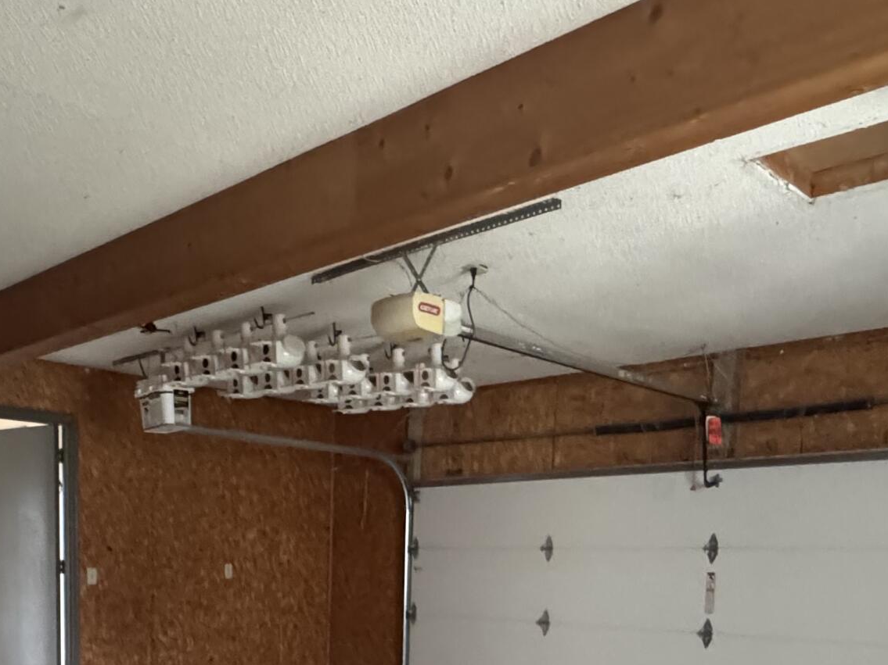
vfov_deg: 35.1
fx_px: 949
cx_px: 293
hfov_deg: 49.2
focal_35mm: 37
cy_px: 664
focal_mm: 2.22
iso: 1250
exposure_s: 1/60
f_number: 2.2
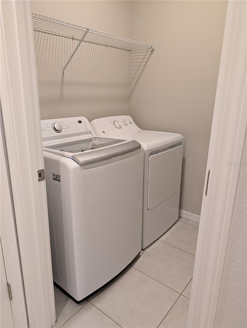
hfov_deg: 56.9
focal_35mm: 24
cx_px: 124
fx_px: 228
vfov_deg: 71.5
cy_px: 164
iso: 100
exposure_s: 1/30
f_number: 1.68
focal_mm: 6.9
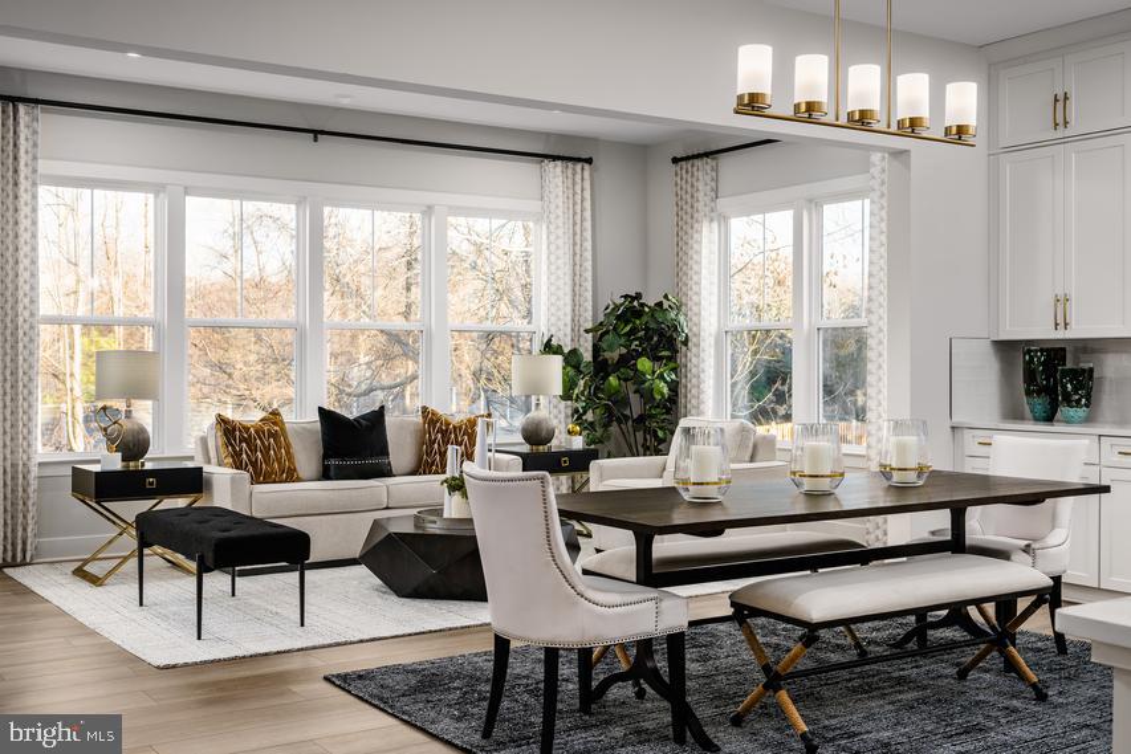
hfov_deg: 50.7
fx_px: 1194
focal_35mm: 38
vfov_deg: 35.1
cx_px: 566
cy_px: 377
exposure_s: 1/200
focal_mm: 38
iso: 200
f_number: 9
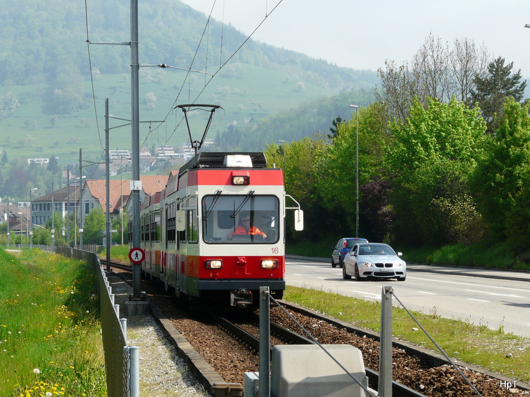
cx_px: 263
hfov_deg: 17.4
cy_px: 200
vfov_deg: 13.1
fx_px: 1730
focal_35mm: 113
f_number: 5.6
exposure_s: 1/250
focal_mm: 18.3
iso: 100
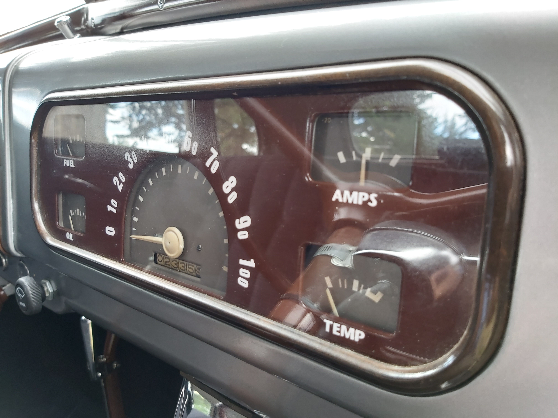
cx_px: 279
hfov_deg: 67.3
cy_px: 209
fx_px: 419
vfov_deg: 53.1
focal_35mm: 26
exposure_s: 1/50
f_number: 1.7
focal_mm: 3.92
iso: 100
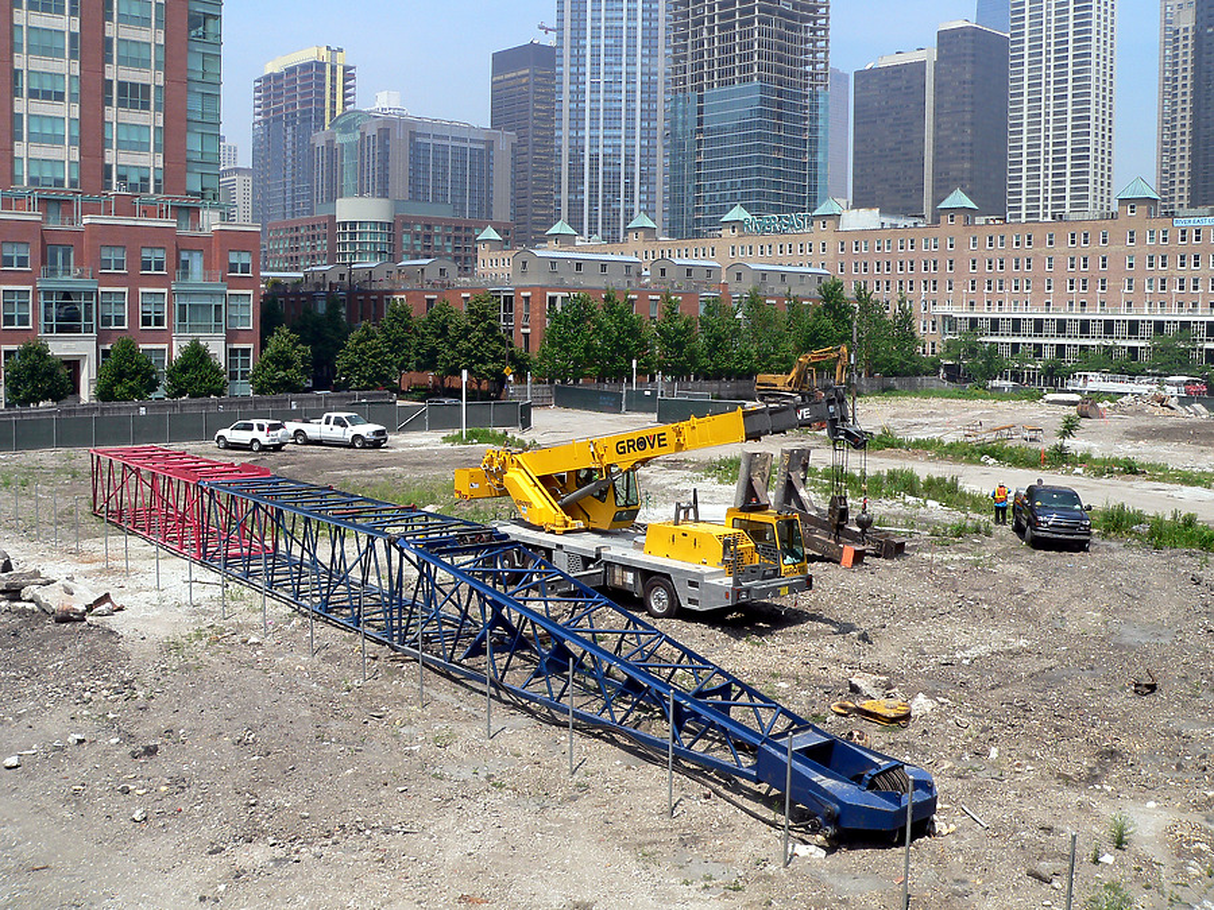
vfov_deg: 39.7
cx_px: 607
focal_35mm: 36
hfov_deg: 51.4
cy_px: 455
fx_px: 1263
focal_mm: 6
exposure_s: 1/500
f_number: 4.6
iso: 80
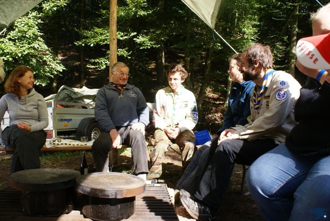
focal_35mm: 30
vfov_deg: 43.7
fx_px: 275
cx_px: 165
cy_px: 110
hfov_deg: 61.9
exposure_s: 1/80
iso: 100
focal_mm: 20
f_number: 9
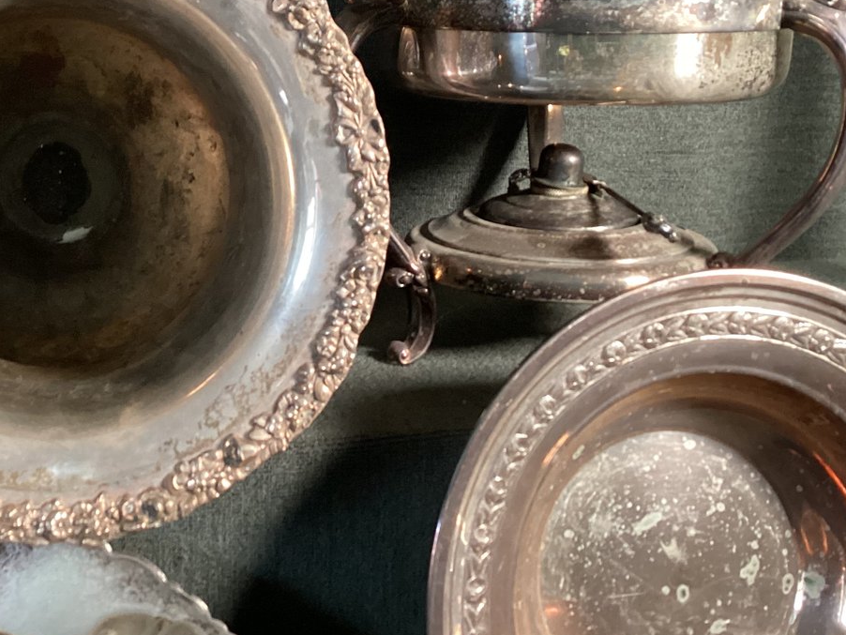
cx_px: 212
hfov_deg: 36.0
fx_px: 1271
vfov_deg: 27.6
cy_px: 146
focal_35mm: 52
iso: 320
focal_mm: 3.3
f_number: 2.4
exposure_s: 1/50
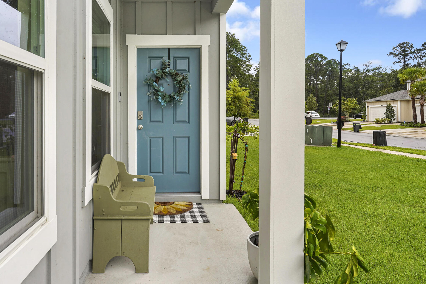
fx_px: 296
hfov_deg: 70.9
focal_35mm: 25
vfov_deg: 51.1
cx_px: 175
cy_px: 119
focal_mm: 19
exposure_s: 1/25
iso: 100
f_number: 8
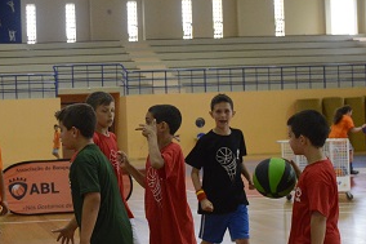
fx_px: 752
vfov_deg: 18.4
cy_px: 136
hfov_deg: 25.8
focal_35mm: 74
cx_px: -9
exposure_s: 1/400
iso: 6400
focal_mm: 35
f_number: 5
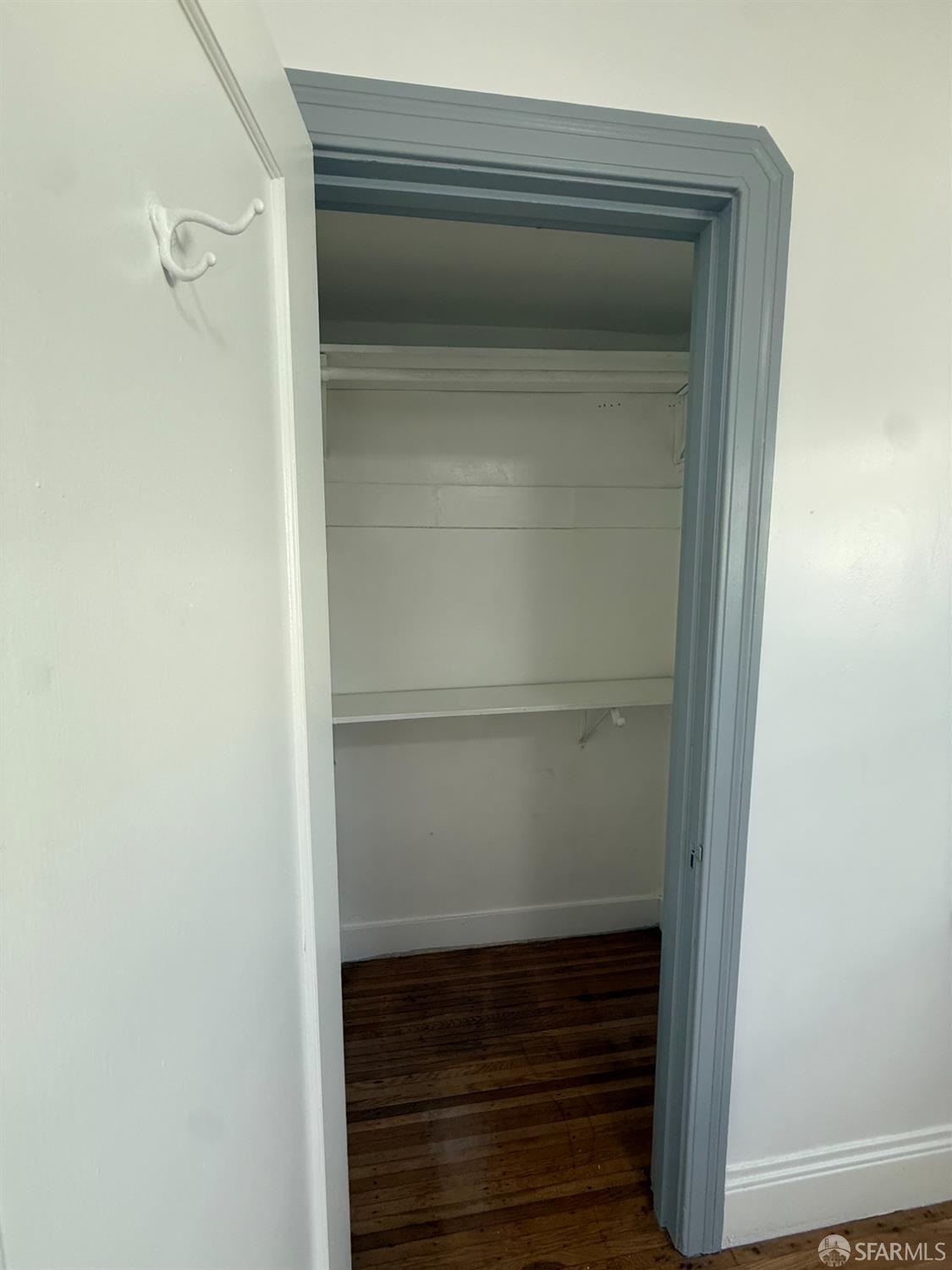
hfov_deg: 85.7
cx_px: 476
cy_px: 635
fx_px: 513
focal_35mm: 14
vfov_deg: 102.1
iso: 200
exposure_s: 1/120
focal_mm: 2.22
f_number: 2.2
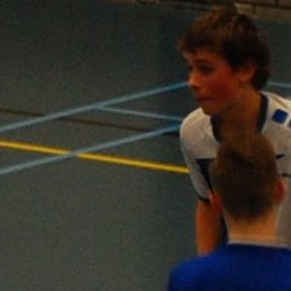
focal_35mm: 283
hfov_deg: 6.2
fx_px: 2689
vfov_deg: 6.2
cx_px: 260
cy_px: 363
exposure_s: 1/80
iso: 800
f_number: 4.5
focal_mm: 55
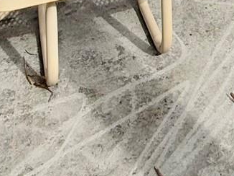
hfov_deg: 21.5
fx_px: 594
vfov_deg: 11.1
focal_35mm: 88
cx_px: 232
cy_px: -346
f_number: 2.2
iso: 50
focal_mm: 2.22
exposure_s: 1/585
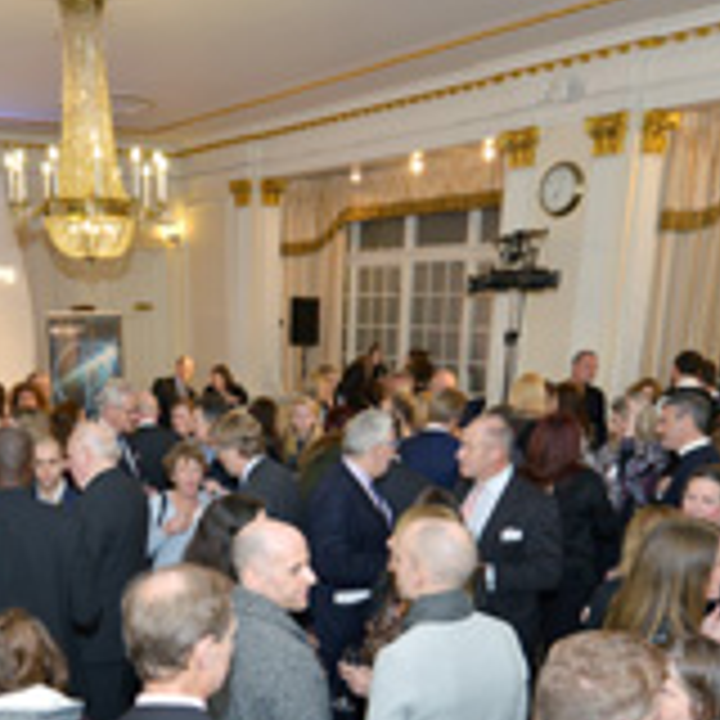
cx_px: 184
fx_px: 918
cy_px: 603
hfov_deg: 41.6
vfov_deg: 40.6
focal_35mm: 39
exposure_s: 1/60
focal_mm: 14
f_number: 5.6
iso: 400
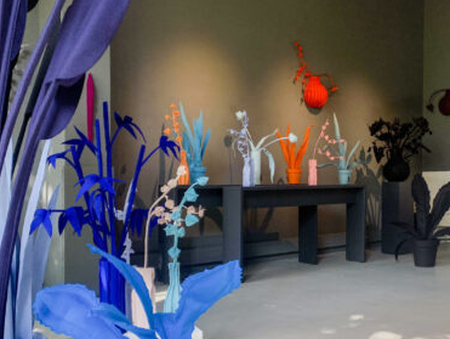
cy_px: 233
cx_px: 302
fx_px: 547
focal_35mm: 42
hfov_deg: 44.1
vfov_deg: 34.0
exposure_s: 1/120
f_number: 1.8
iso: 50
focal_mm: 4.25
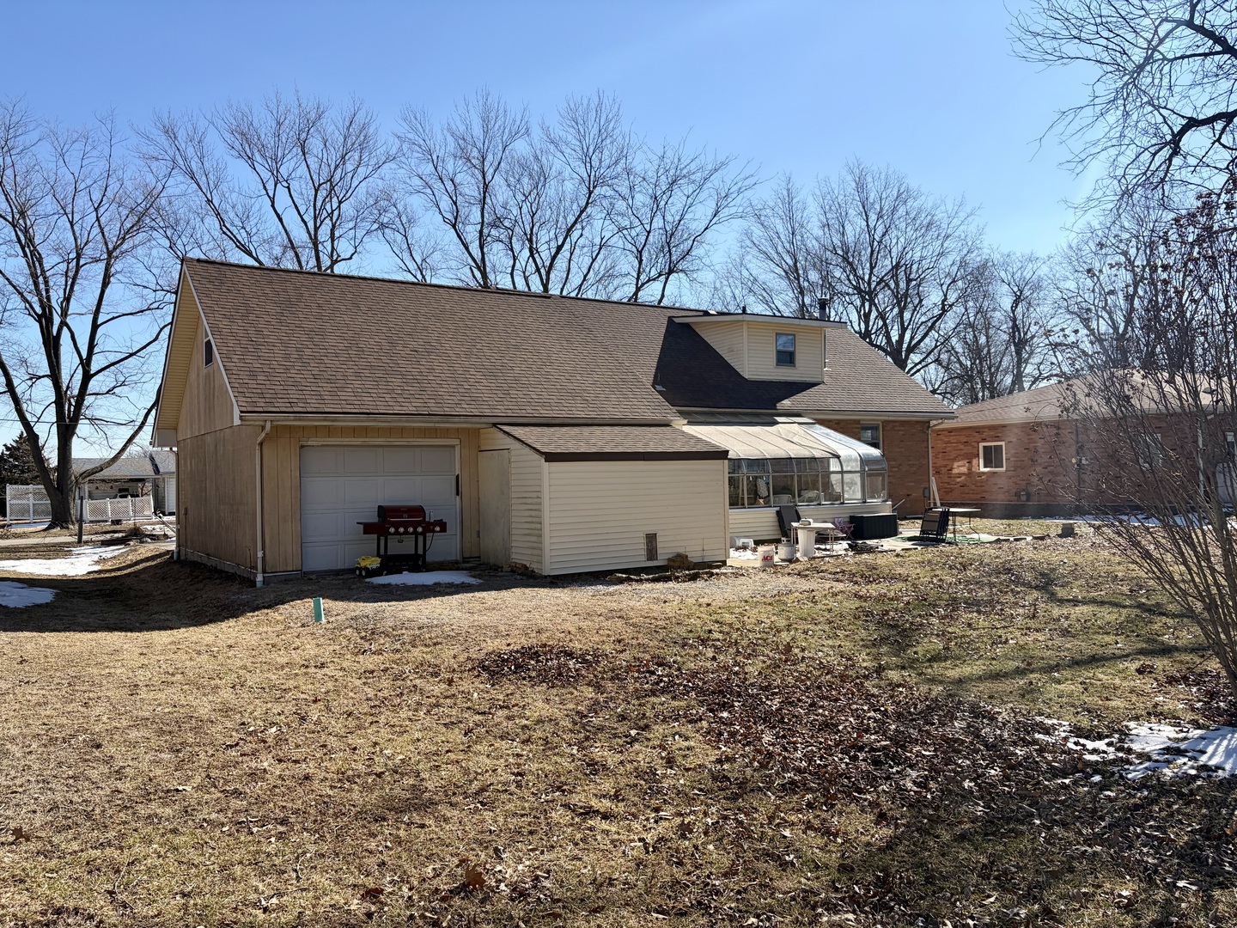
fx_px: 929
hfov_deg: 67.3
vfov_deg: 53.1
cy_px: 464
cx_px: 618
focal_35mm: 26
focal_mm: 5.96
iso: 50
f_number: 1.6
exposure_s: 1/3125
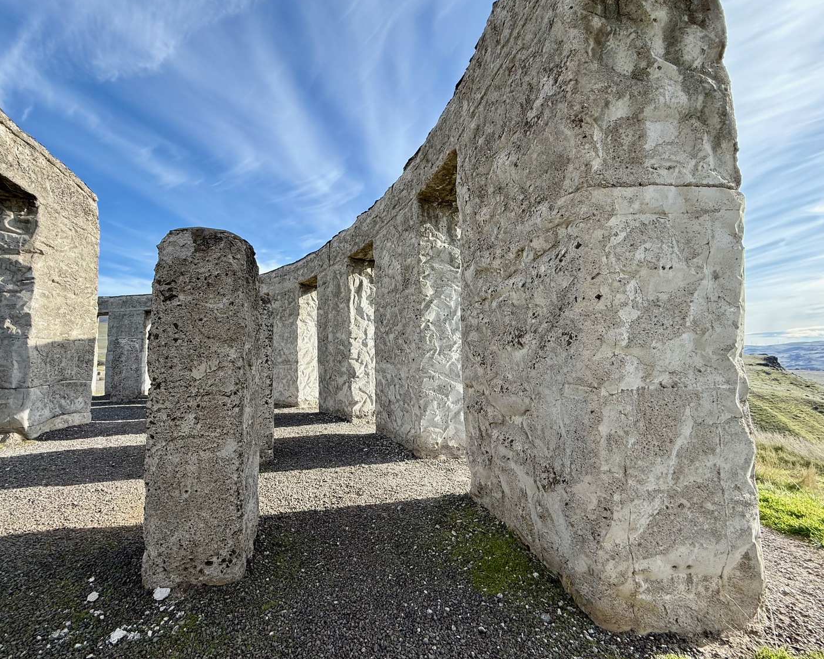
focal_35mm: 15
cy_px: 334
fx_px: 366
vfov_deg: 84.0
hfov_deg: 96.6
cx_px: 376
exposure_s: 1/607
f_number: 2.2
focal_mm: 2.22
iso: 50
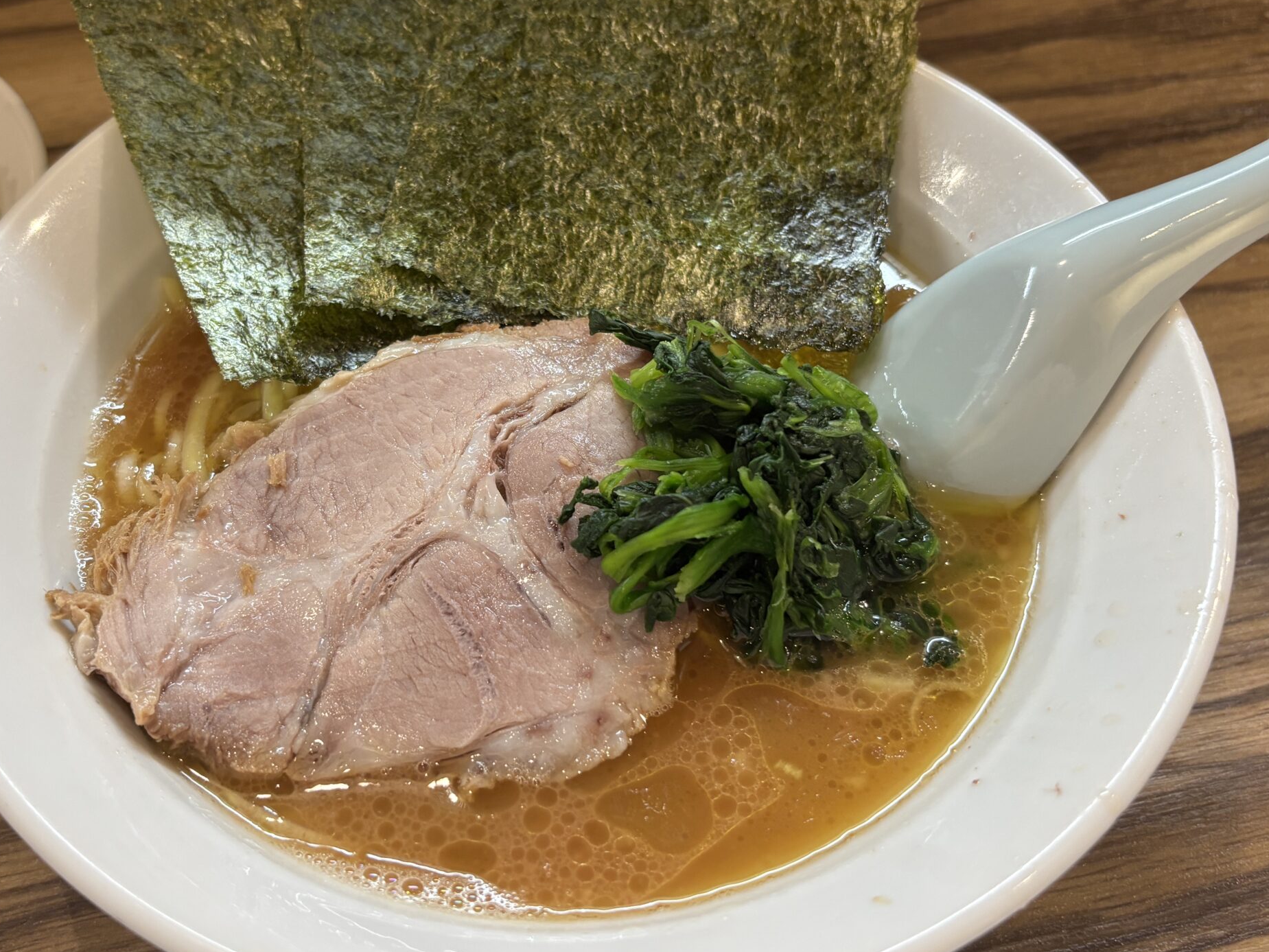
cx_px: 539
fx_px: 1320
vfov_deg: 39.7
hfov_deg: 51.2
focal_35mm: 36
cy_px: 465
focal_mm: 5.96
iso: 160
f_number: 1.6
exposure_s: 1/50
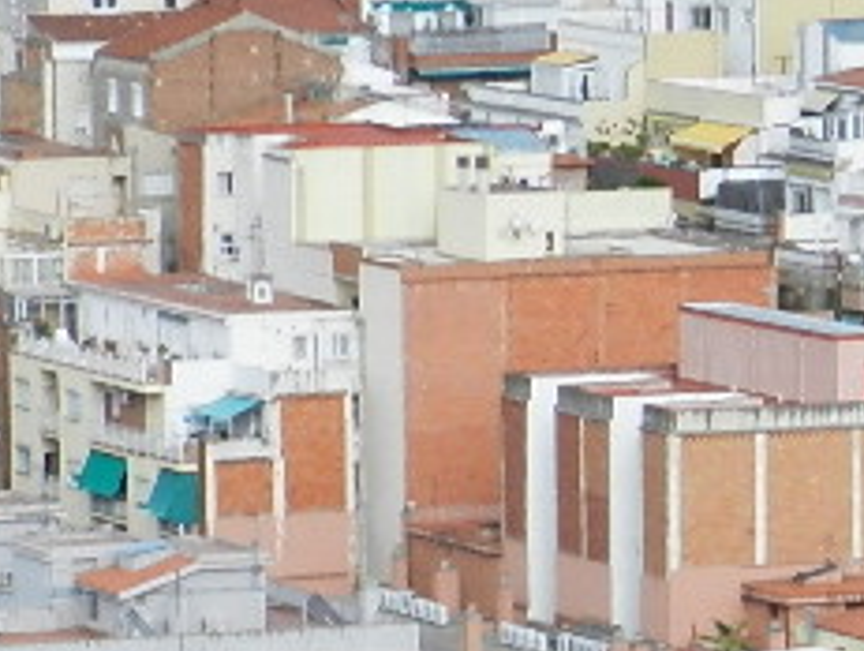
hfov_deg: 3.9
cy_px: 1283
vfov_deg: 2.9
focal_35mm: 509
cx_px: 1713
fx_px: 12724
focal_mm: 20.5
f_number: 4.8
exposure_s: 1/800
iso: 160
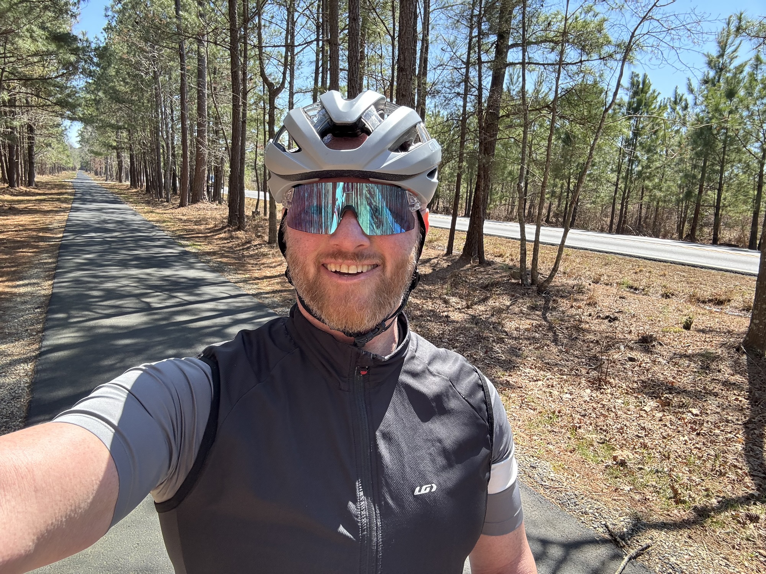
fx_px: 509
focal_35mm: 23
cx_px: 383
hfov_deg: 73.9
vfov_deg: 58.9
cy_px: 287
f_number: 1.9
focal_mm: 2.69
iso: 25
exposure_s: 1/190
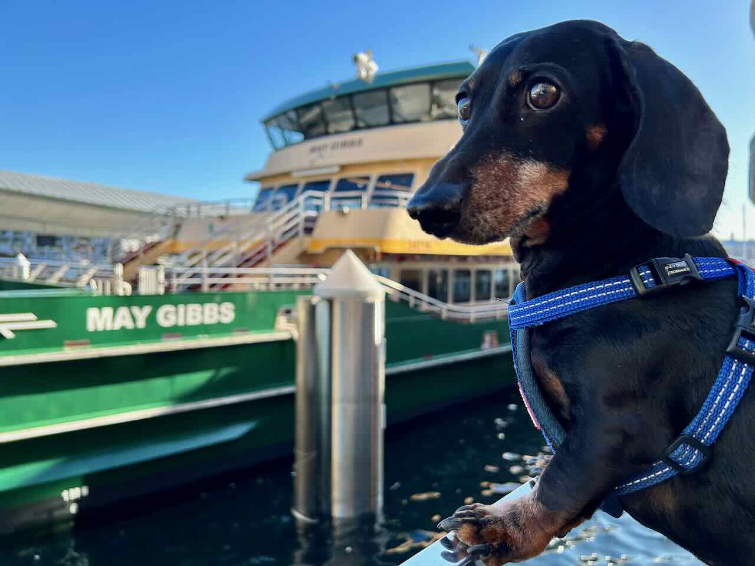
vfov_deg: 53.1
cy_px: 283
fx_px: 567
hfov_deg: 67.3
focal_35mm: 26
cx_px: 378
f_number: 1.5
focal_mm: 5.7
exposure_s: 1/866
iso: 50
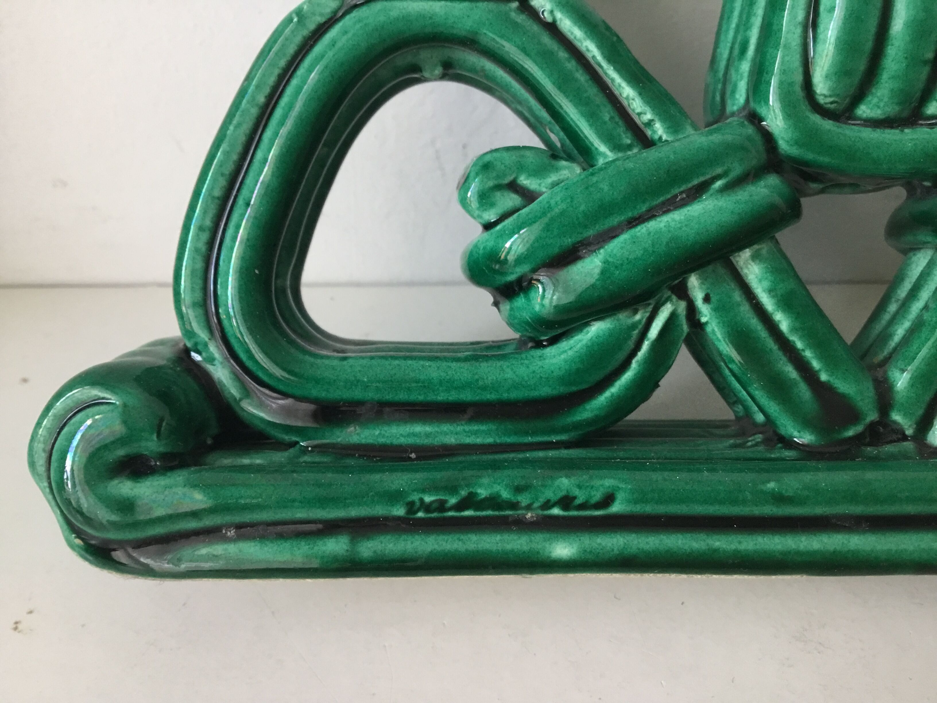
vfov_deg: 45.4
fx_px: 839
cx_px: 468
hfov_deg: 58.4
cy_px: 352
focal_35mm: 31
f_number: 2.4
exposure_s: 1/33
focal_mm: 3.3
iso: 125
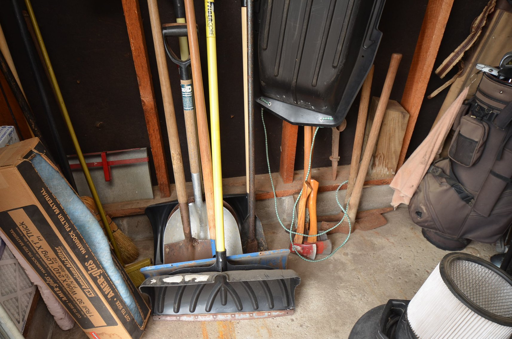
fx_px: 362
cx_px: 256
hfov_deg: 70.6
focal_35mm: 26
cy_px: 170
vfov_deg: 50.2
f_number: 5
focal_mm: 17
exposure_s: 1/100
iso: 200
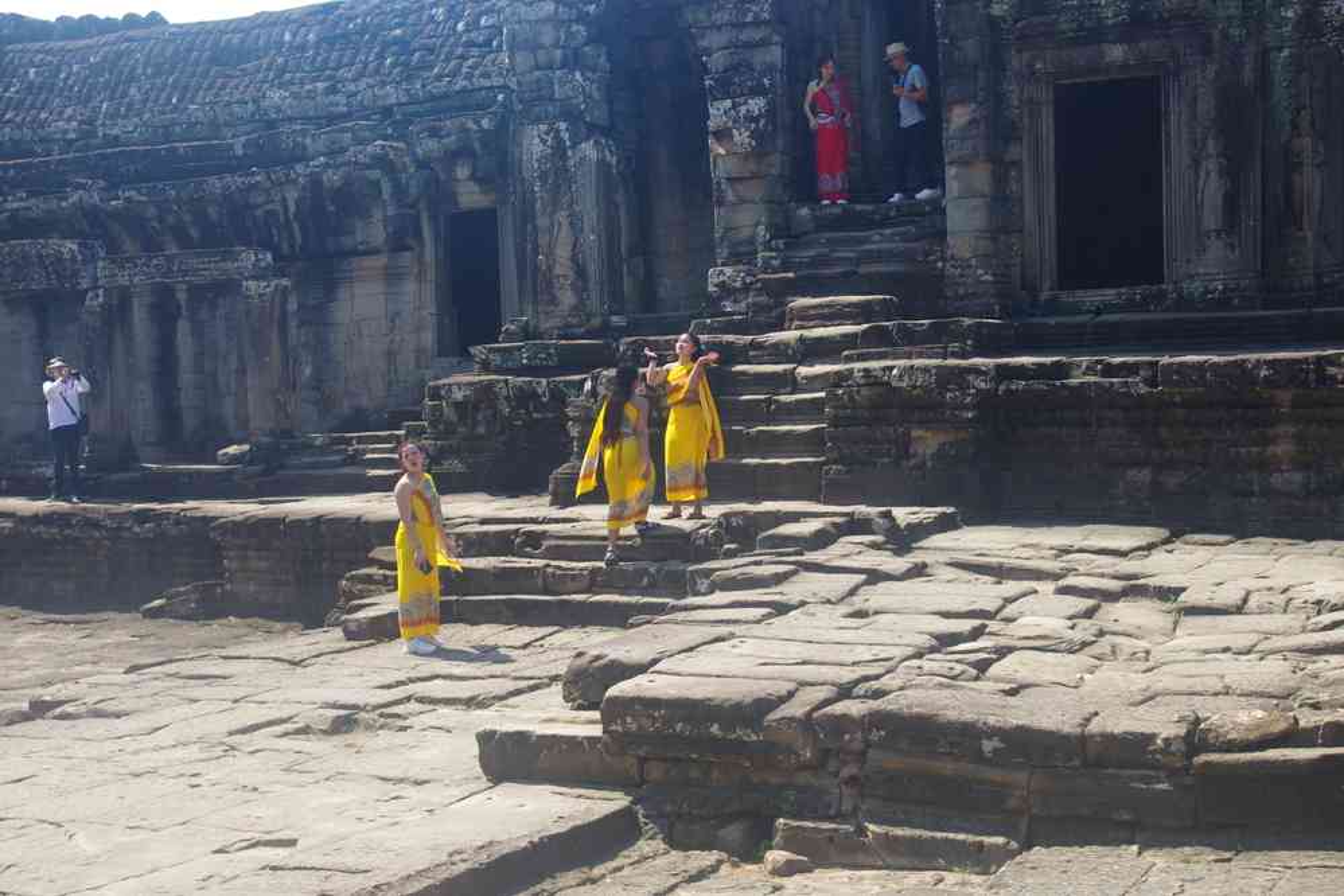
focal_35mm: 50
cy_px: 448
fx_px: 1848
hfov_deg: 40.0
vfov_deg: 27.3
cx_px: 672
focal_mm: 33
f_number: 8
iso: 200
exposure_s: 1/60
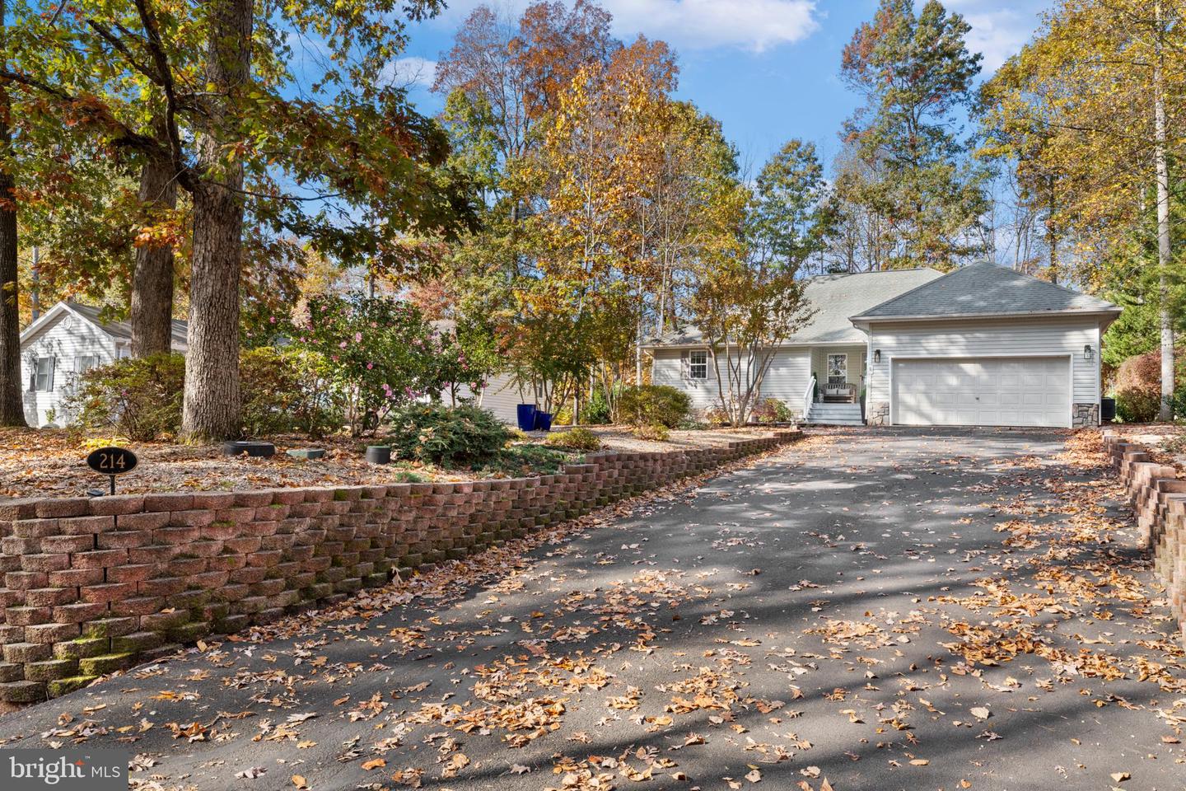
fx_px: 791
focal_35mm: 24
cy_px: 396
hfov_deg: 73.7
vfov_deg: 53.1
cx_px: 593
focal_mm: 24
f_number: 9
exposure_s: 1/160
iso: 500
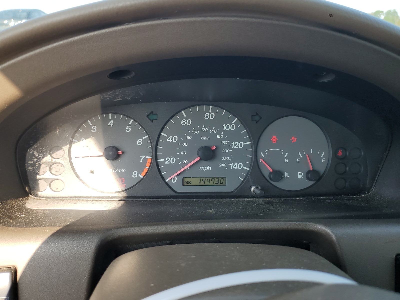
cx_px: 200
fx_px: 300
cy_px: 150
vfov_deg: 53.1
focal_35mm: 26
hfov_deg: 67.3
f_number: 1.5
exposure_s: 1/385
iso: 50
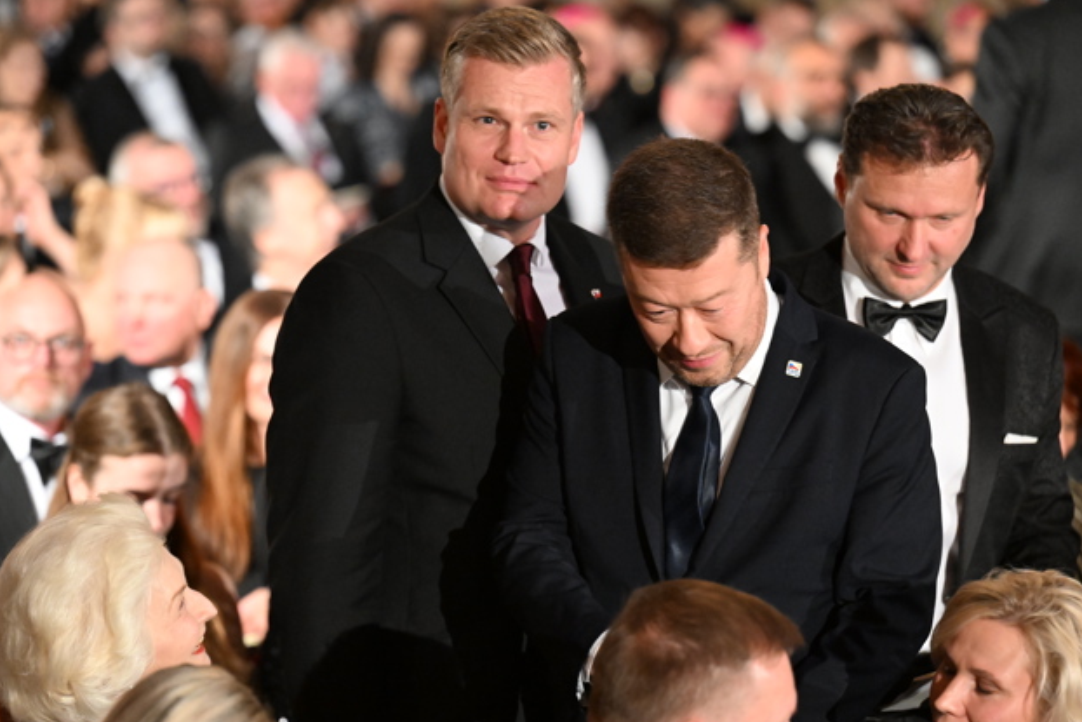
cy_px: 379
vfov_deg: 8.0
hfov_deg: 11.9
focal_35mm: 172
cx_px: 513
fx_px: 5170
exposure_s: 1/200
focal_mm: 155
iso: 8000
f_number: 3.5
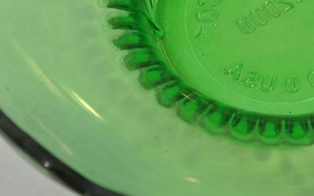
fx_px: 873
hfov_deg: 20.2
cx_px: 248
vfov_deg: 12.5
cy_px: -38
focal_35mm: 102
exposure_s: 1/30
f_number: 4
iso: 1000
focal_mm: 14
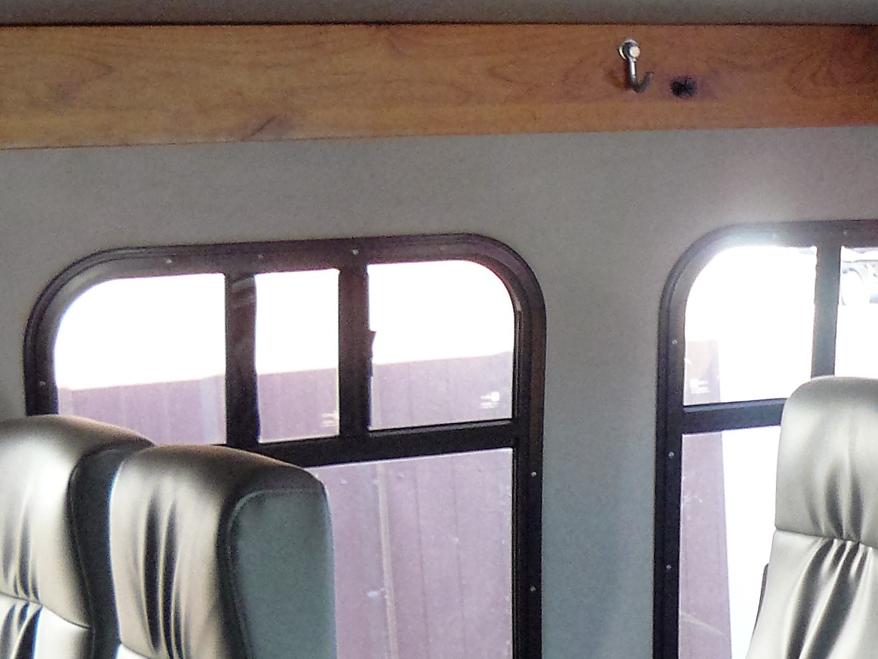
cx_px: 915
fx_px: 2359
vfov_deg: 15.5
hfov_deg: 20.3
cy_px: 722
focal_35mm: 93
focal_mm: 6
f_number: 2.8
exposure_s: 1/20
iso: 200
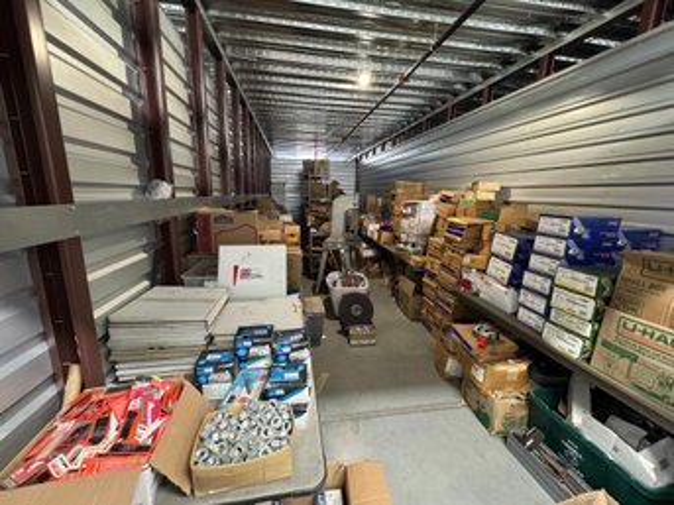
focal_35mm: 14
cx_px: 337
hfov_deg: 102.1
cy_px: 252
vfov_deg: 85.6
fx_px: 272
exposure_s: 1/40
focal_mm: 2.22
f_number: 2.2
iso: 1000
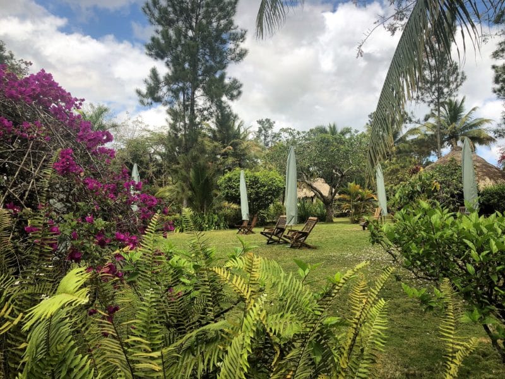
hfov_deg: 63.4
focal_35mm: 28
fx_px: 408
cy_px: 190
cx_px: 252
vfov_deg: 49.7
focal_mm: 3.99
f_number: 1.8
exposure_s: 1/1567
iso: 20
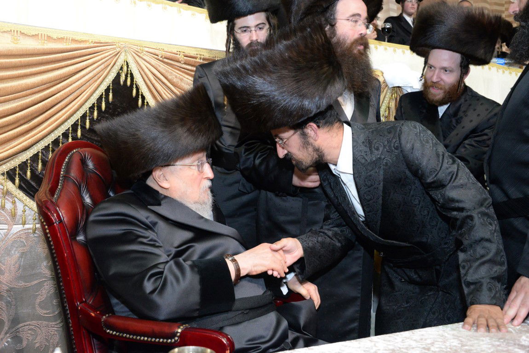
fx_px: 559
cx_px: 264
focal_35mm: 38
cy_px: 176
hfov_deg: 50.7
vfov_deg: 35.1
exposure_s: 1/100
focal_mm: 38
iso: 5000
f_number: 8
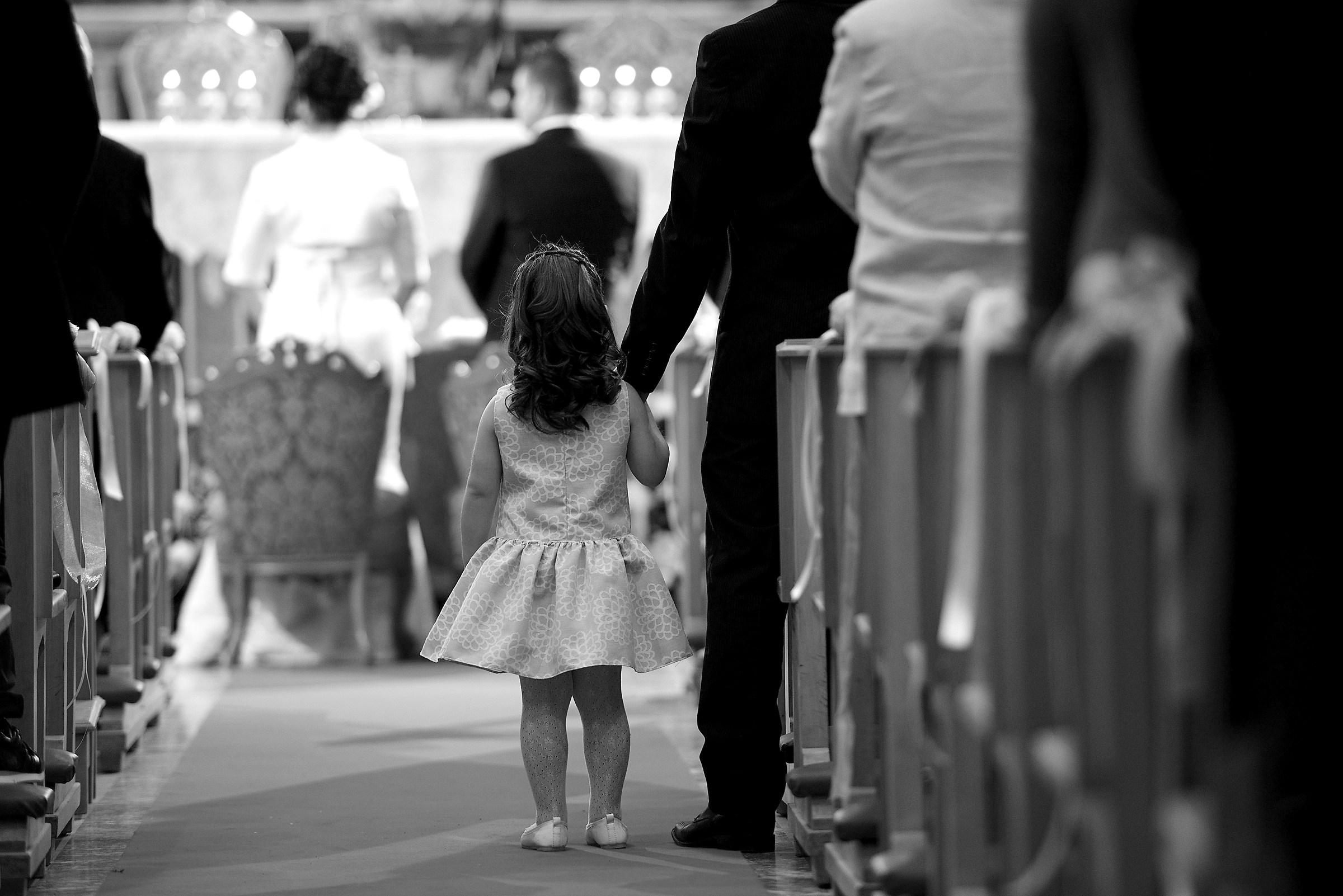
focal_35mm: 200
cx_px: 672
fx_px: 7463
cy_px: 448
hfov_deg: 10.3
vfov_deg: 6.9
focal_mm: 200
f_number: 2.8
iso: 2000
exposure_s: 1/125
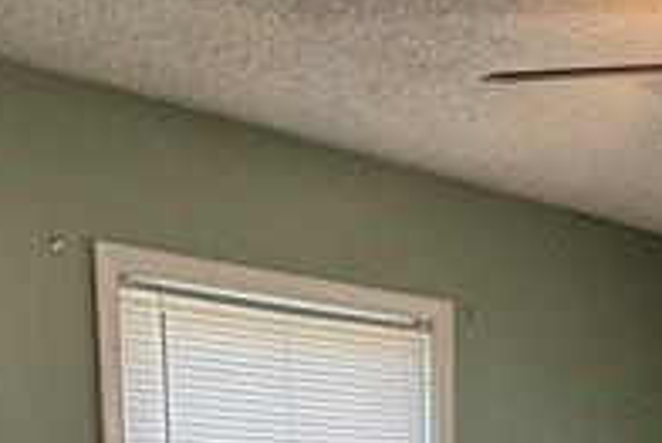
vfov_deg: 15.5
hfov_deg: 25.6
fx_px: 1399
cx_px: 625
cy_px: 798
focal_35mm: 76
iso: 200
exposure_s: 1/120
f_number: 2.2
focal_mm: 2.22
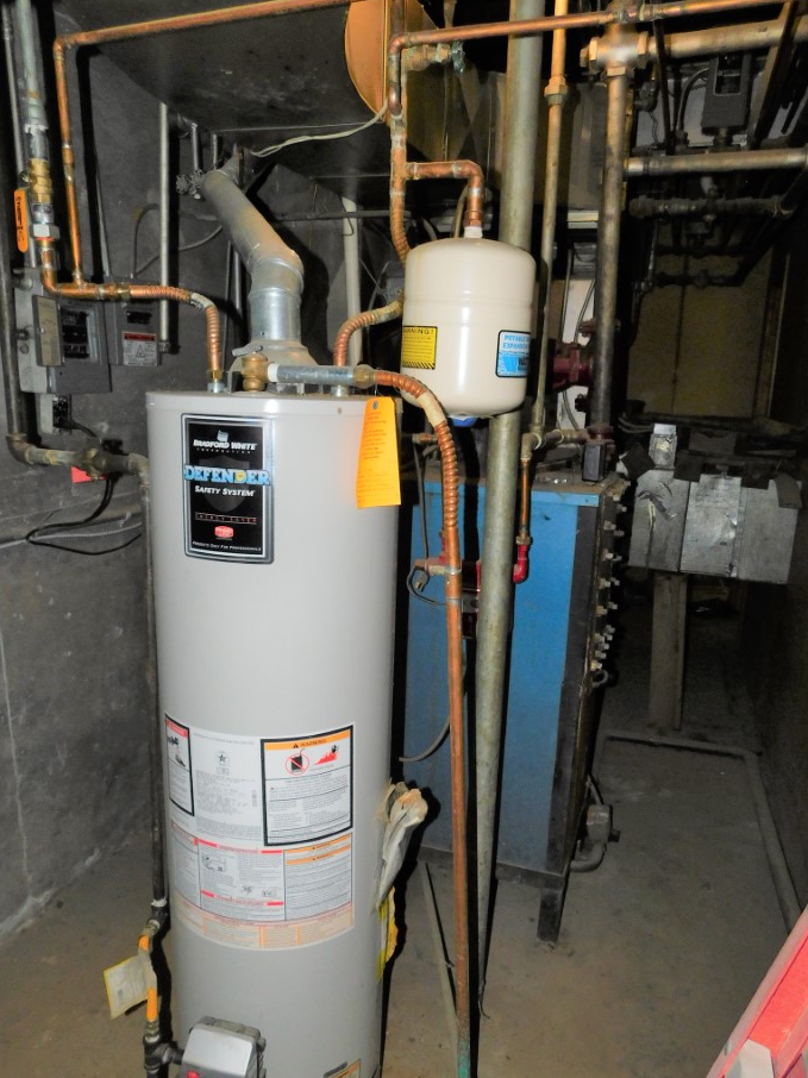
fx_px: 810
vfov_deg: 67.2
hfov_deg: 53.0
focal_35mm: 26
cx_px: 413
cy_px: 583
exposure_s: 1/30
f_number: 3
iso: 200
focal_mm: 4
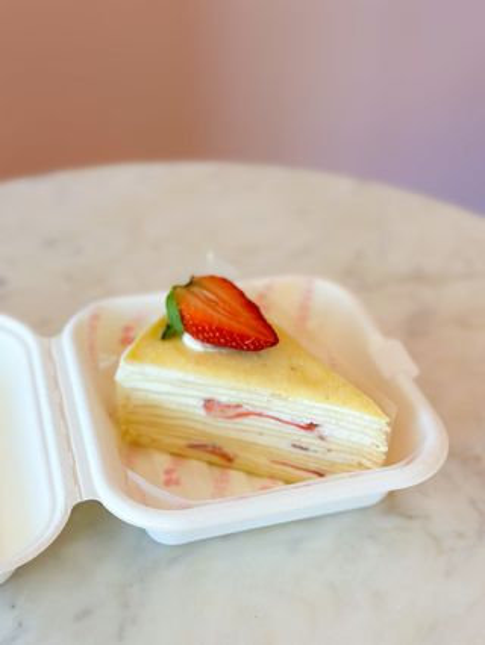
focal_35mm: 48
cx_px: 242
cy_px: 322
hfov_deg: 30.3
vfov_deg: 39.6
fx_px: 896
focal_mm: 6.86
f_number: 1.8
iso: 80
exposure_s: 1/310
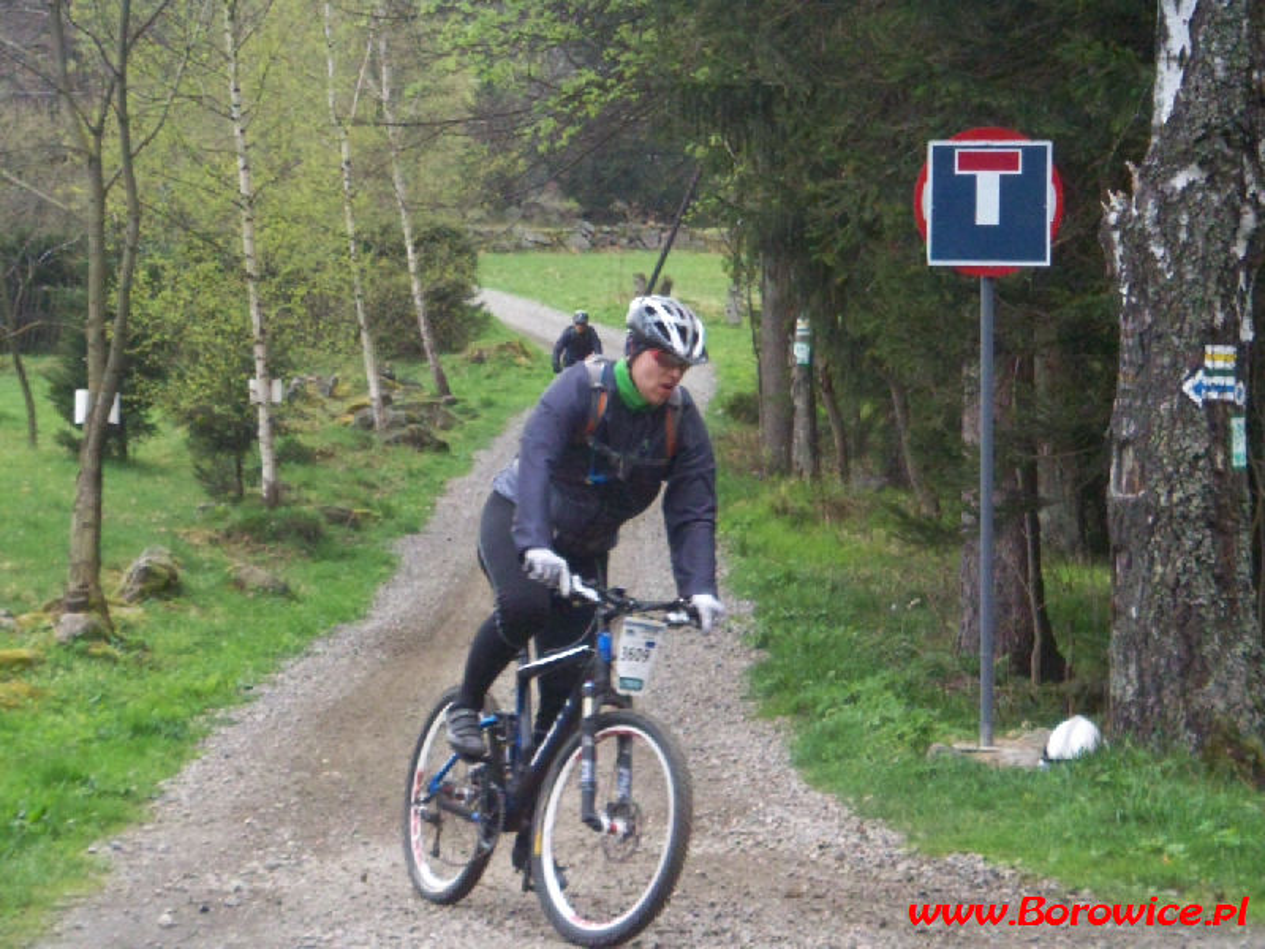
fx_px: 4276
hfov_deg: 16.8
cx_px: 632
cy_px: 474
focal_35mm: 117
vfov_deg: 12.7
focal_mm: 19.2
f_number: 4.4
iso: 400
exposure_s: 1/250
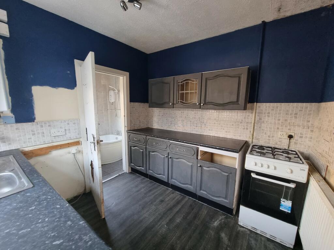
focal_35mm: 13
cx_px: 167
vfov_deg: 89.9
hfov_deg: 106.2
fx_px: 125
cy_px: 125
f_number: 2.2
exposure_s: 1/50
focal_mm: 2.2
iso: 400
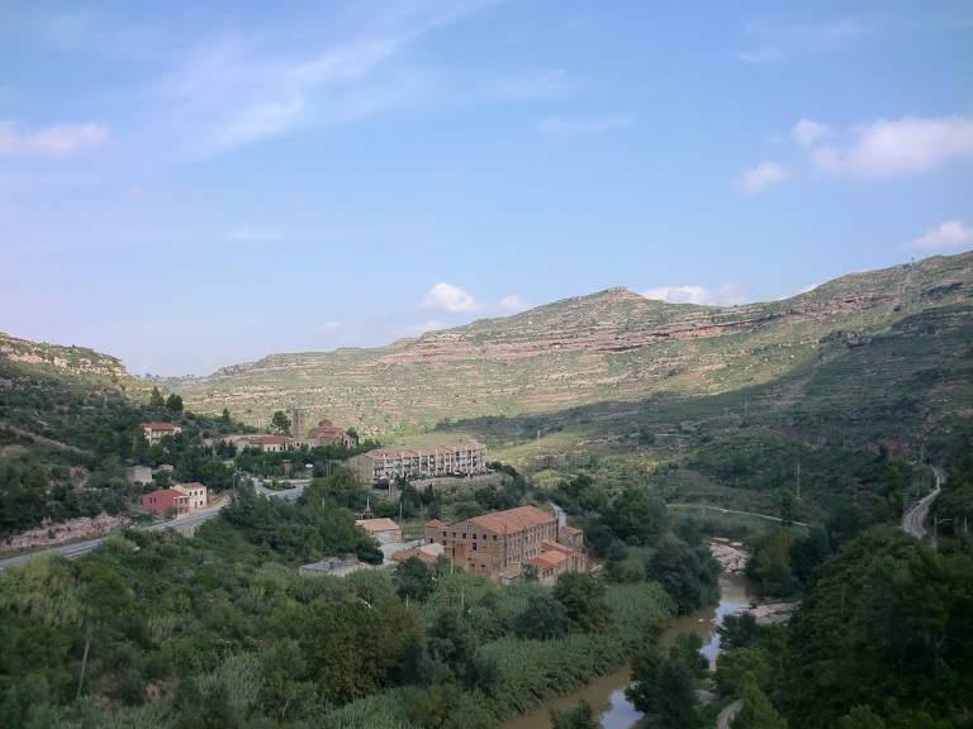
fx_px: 984
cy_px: 364
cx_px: 486
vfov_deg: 40.7
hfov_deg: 52.6
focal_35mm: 35
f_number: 3.1
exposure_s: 1/800
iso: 64
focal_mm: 6.3
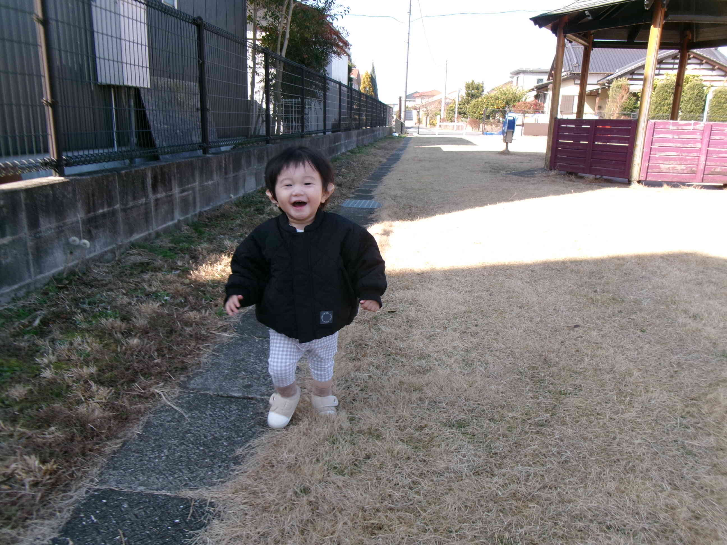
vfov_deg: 49.7
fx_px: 588
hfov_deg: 63.4
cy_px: 272
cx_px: 364
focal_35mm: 28
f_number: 3.9
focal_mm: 5.1
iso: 100
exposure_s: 1/220
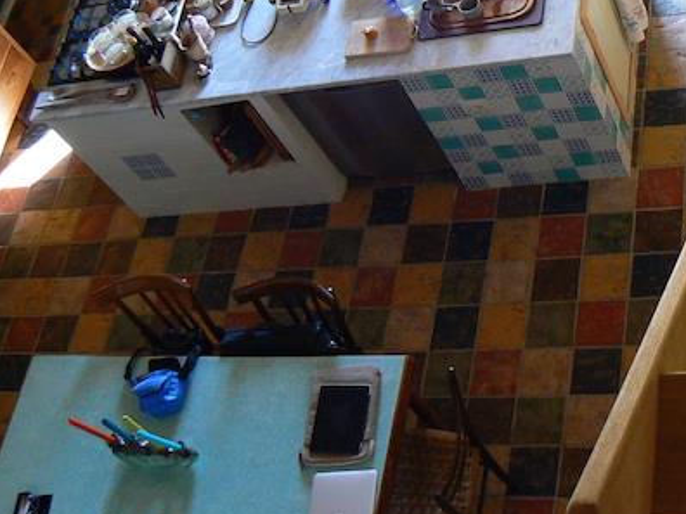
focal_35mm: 64
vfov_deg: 22.6
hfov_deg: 30.2
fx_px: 1268
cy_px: 107
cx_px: 414
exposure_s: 1/30
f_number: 2.8
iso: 160
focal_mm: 6
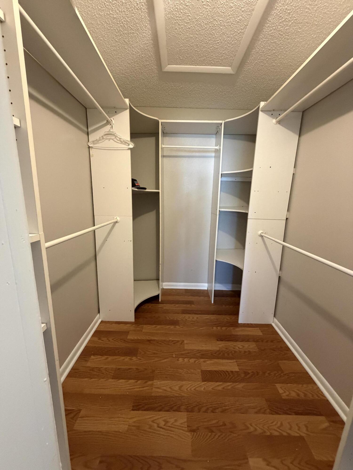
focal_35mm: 14
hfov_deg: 85.7
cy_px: 235
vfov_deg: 102.1
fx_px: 190
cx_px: 176
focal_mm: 2.22
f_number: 2.2
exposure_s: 1/60
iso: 500
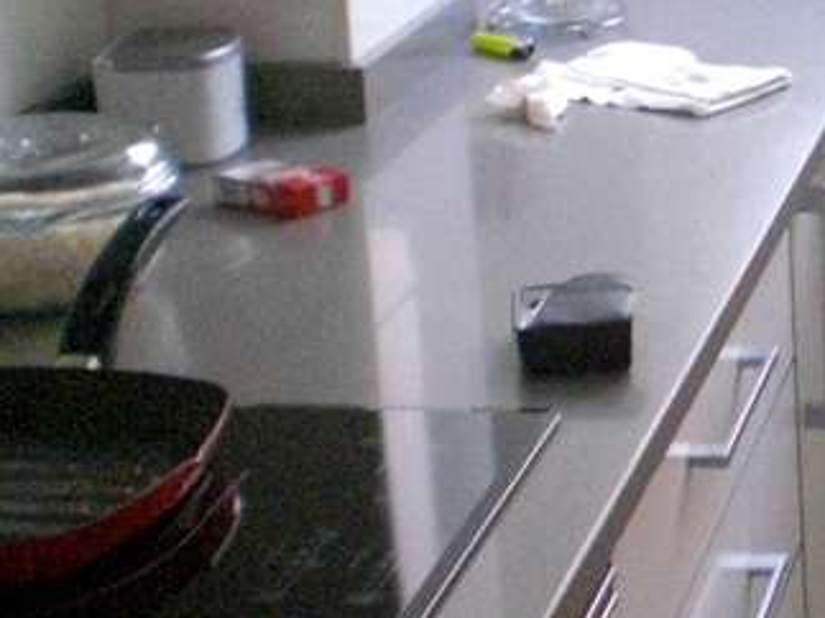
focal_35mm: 106
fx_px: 2525
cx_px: 1063
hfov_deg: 17.4
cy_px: 162
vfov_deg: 13.9
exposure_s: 1/80
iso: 800
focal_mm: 6.3
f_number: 3.1
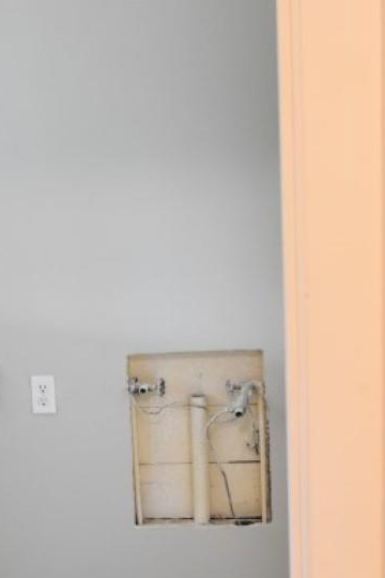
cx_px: 46
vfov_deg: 33.0
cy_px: 407
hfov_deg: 22.1
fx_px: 962
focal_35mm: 60
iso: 1000
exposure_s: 1/60
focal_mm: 20
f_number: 4
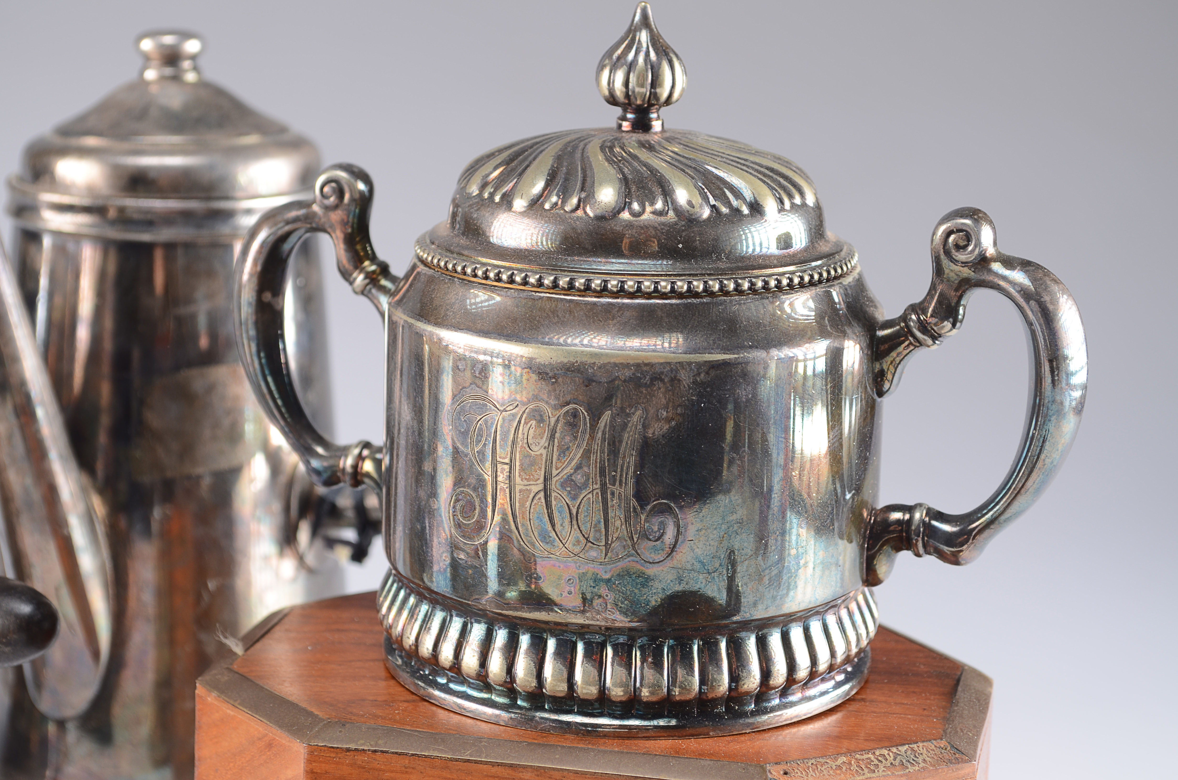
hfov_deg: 28.1
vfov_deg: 18.8
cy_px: 390
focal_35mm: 72
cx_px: 589
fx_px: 2351
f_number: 8
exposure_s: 1/80
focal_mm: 48
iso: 100
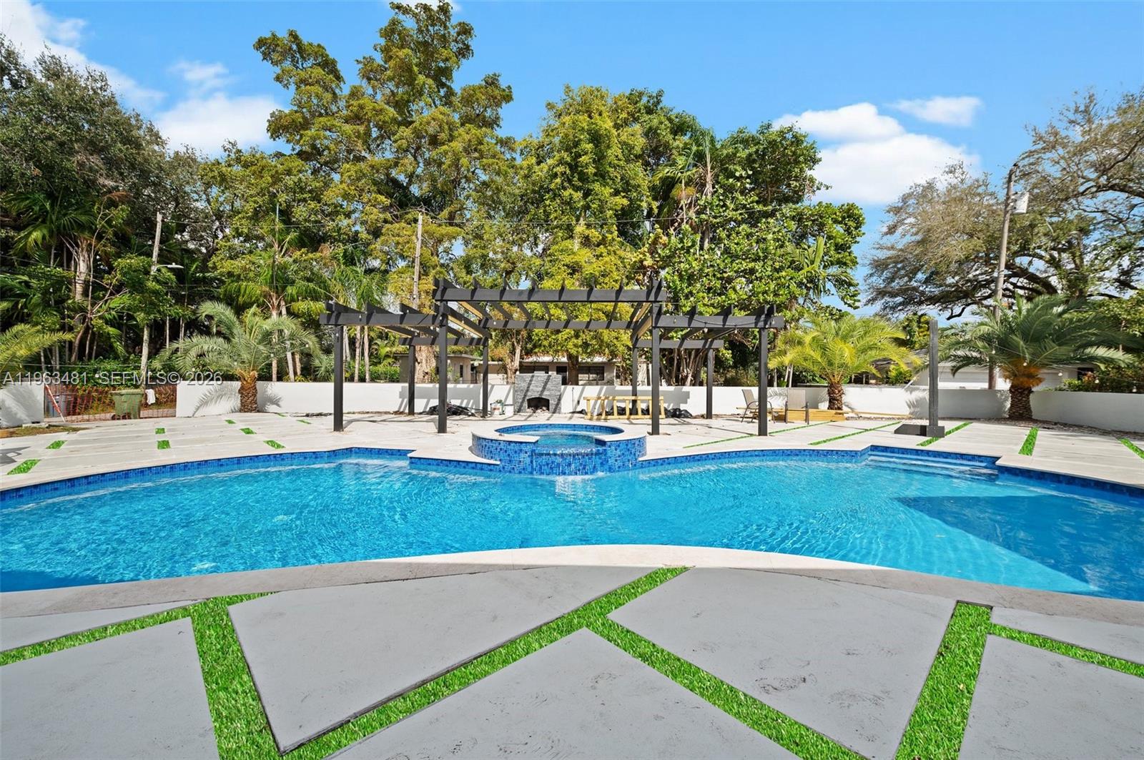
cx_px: 572
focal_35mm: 14
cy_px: 380
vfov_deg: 81.1
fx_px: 444
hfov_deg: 104.3
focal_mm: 14
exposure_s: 1/320
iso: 200
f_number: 8
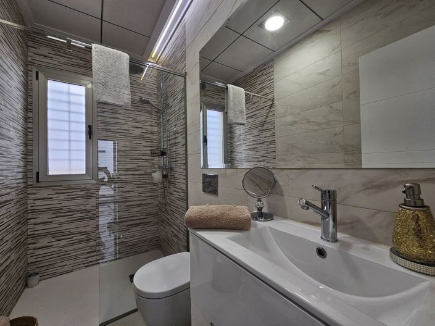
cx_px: 218
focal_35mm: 13
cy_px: 163
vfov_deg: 89.9
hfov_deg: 106.2
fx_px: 163
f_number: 2.2
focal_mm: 2.2
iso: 64
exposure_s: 1/100
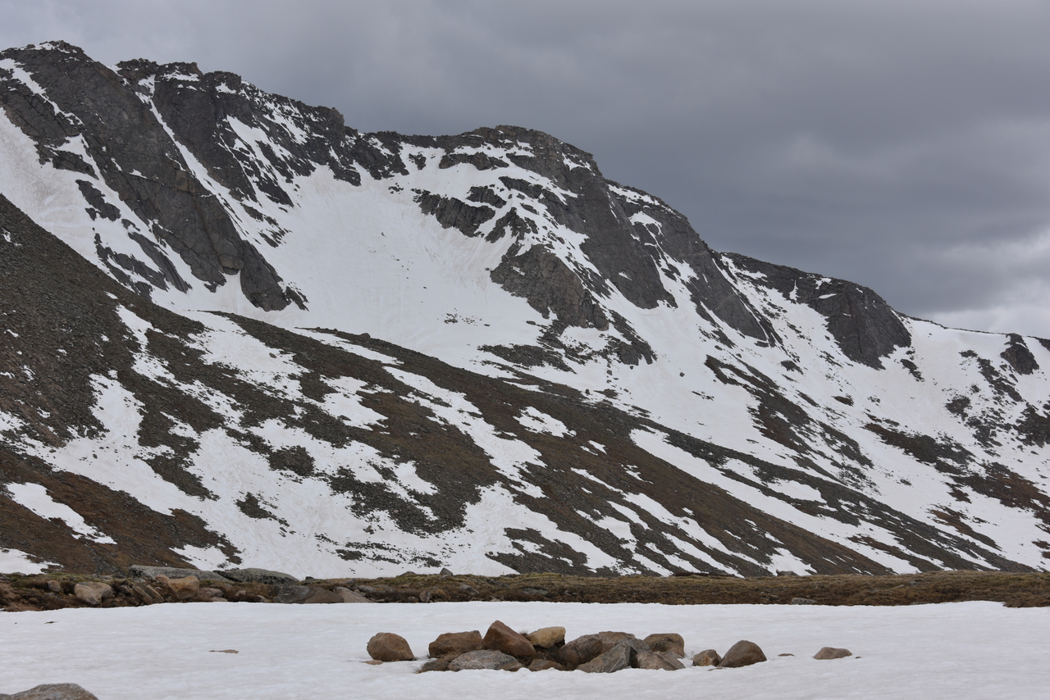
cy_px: 350
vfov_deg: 20.0
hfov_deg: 29.6
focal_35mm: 68
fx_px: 1984
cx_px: 525
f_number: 9
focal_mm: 68
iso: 100
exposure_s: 1/320
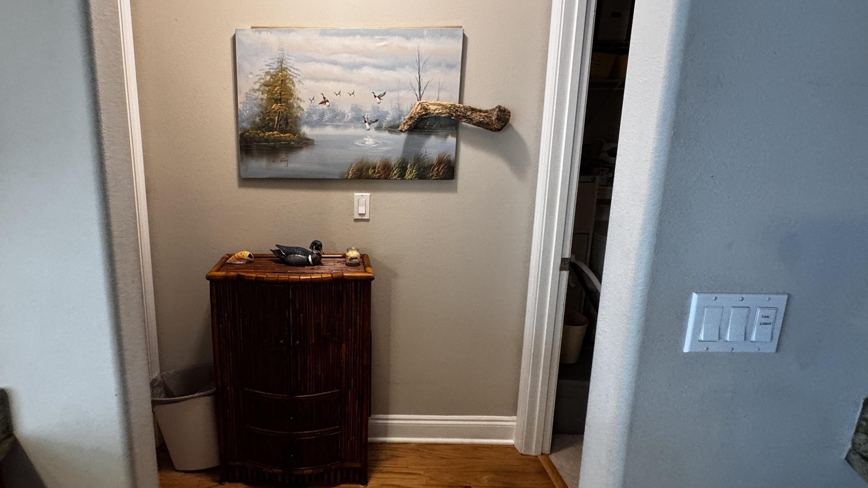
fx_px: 437
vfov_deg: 58.1
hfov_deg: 87.9
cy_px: 209
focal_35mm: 19
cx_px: 329
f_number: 2.2
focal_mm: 2.22
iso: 400
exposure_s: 1/60
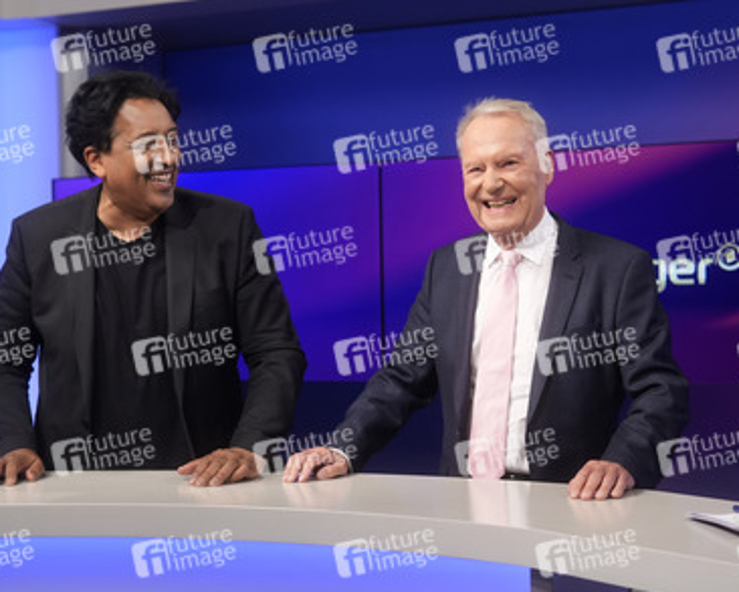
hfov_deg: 36.0
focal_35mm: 52
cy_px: 301
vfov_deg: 29.1
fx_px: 1138
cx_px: 332
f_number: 2.2
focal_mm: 30
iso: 640
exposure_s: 1/160
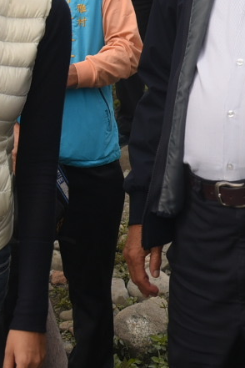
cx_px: 264
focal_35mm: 114
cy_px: 26
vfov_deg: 17.6
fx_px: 1164
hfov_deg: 11.8
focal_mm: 31
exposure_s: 1/1000
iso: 400
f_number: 5.6
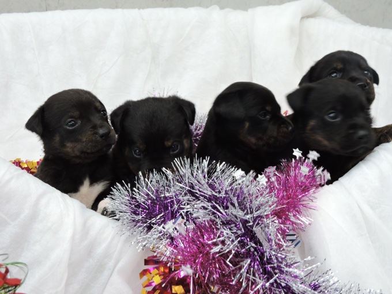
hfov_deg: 34.9
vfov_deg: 26.6
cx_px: 196
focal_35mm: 55
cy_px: 147
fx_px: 623
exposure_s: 1/30
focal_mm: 9.9
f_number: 4
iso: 110
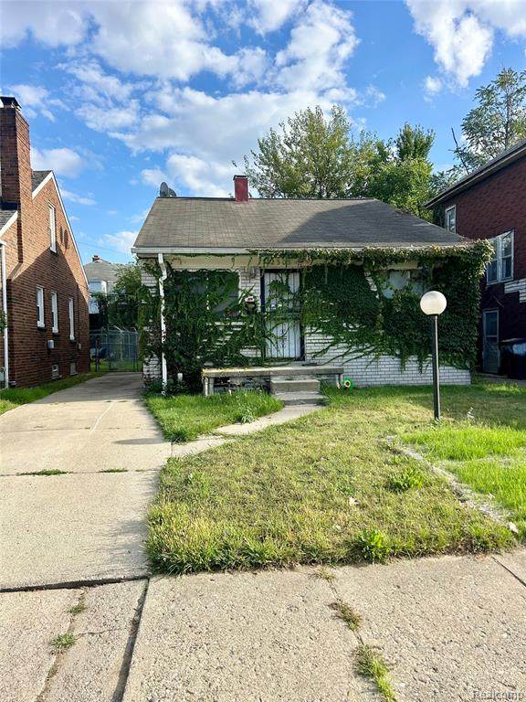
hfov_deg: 53.1
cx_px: 263
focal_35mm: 26
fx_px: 527
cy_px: 351
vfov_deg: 67.3
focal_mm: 5.7
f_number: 1.5
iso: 50
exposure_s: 1/2404
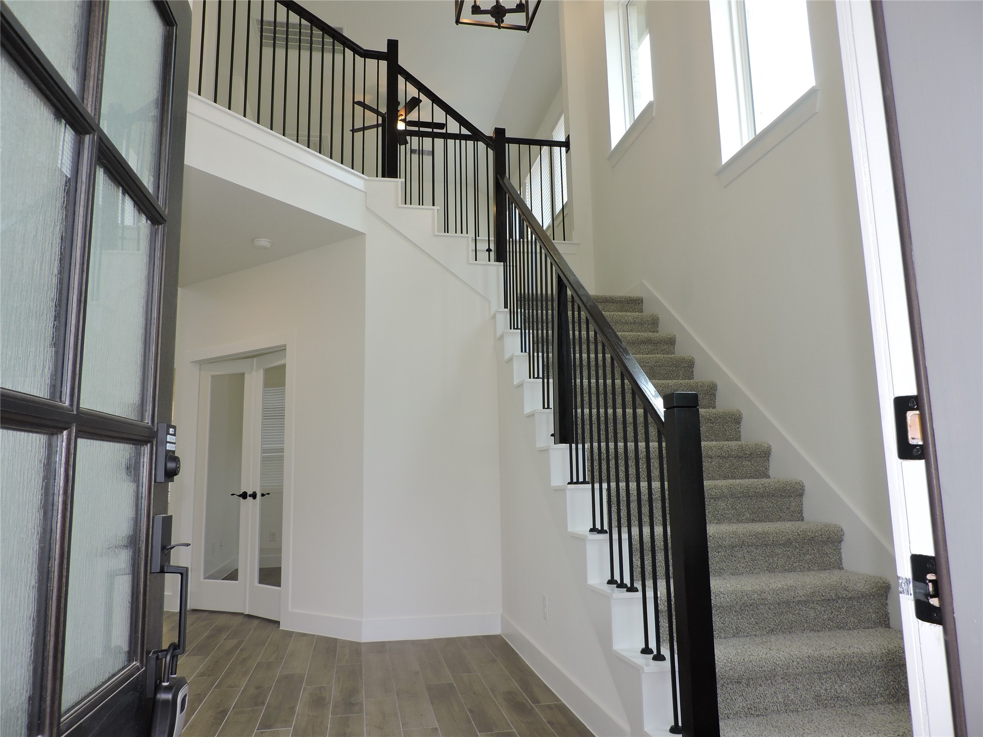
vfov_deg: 56.8
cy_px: 368
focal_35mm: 24
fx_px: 682
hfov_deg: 71.6
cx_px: 492
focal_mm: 4.3
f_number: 3
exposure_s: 1/50
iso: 100
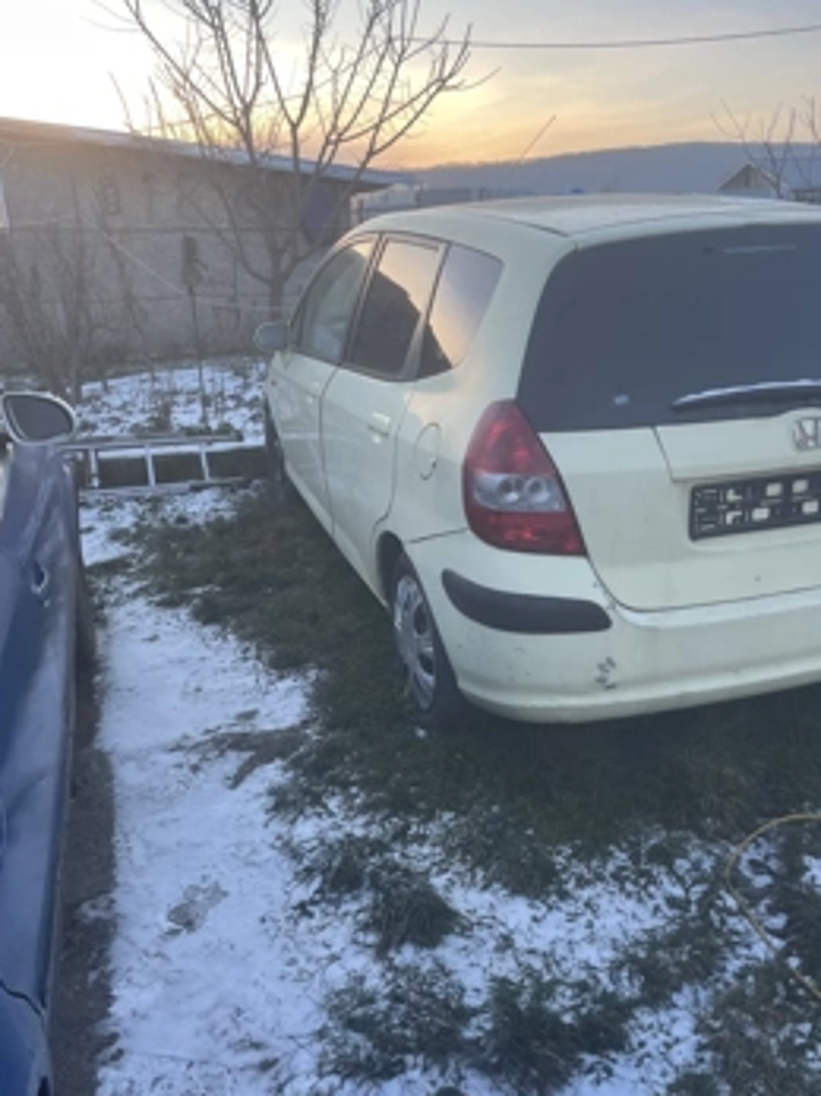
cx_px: 401
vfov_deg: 60.0
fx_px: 949
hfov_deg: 46.8
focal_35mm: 30
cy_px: 531
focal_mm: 4.2
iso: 32
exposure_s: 1/176
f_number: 1.6
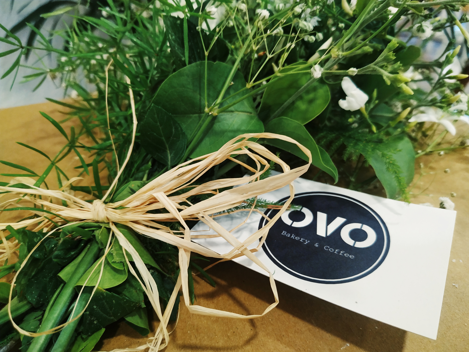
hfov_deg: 71.6
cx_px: 234
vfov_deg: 56.8
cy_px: 176
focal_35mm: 24
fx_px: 325
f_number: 1.9
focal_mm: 3.94
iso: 250
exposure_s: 1/25
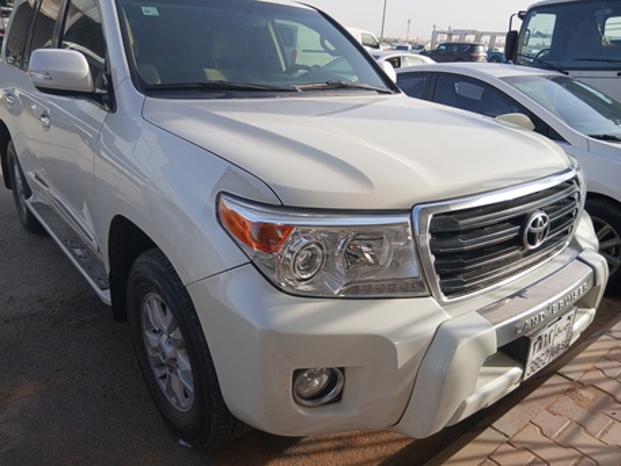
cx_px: 310
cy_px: 233
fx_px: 467
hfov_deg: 67.3
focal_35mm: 26
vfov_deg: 53.1
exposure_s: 1/286
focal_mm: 3.98
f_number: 1.8
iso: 20
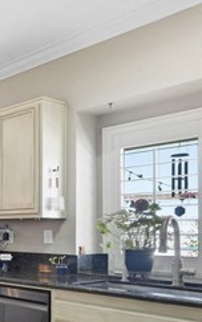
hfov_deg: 19.8
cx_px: -181
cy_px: 225
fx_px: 379
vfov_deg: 45.2
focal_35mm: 43
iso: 1000
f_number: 5
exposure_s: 1/15
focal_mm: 16
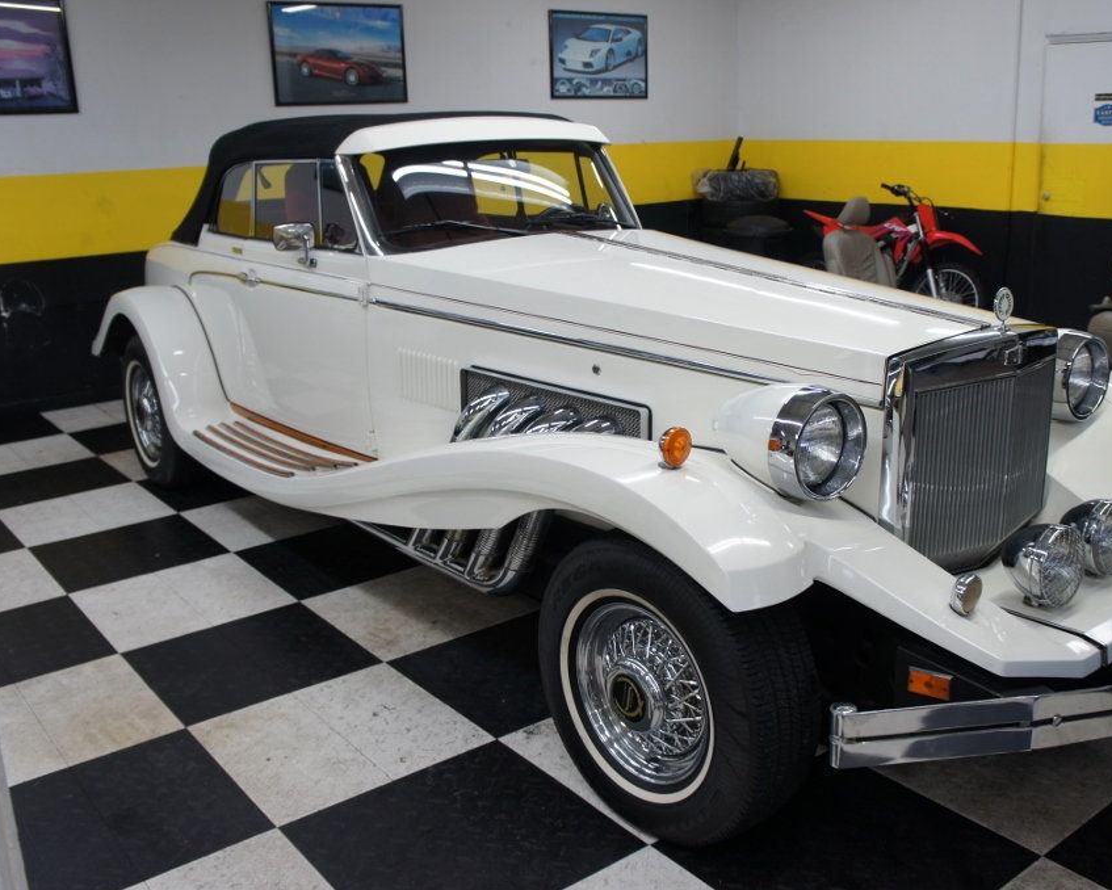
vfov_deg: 43.4
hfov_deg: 52.6
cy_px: 446
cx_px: 645
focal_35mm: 34
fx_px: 1119
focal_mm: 20
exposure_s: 1/40
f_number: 4
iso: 200
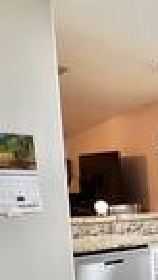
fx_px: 313
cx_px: 316
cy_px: 236
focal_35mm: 42
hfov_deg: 18.5
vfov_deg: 45.1
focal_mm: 1.57
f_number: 1.8
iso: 250
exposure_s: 1/120
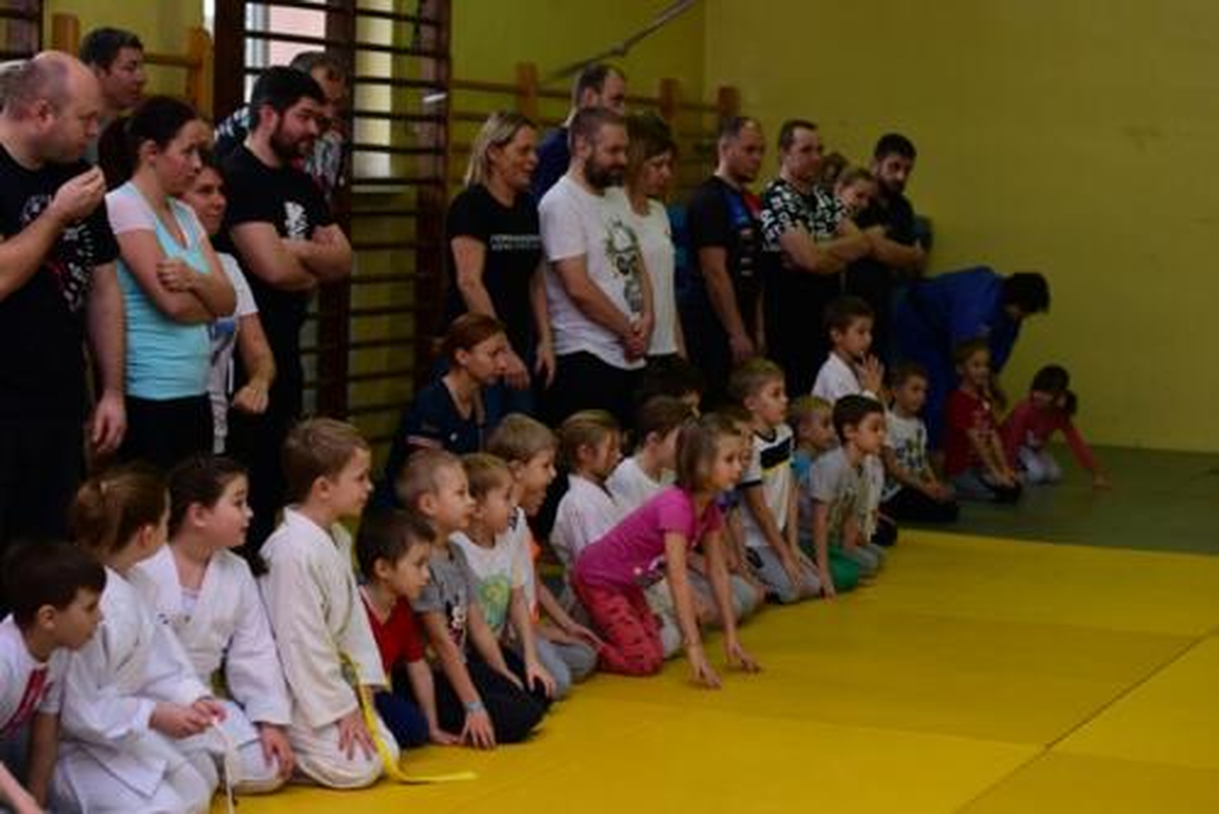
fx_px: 2541
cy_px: 407
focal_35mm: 75
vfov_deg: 18.2
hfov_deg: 27.0
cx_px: 610
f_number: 2.5
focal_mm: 50
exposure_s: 1/200
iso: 320
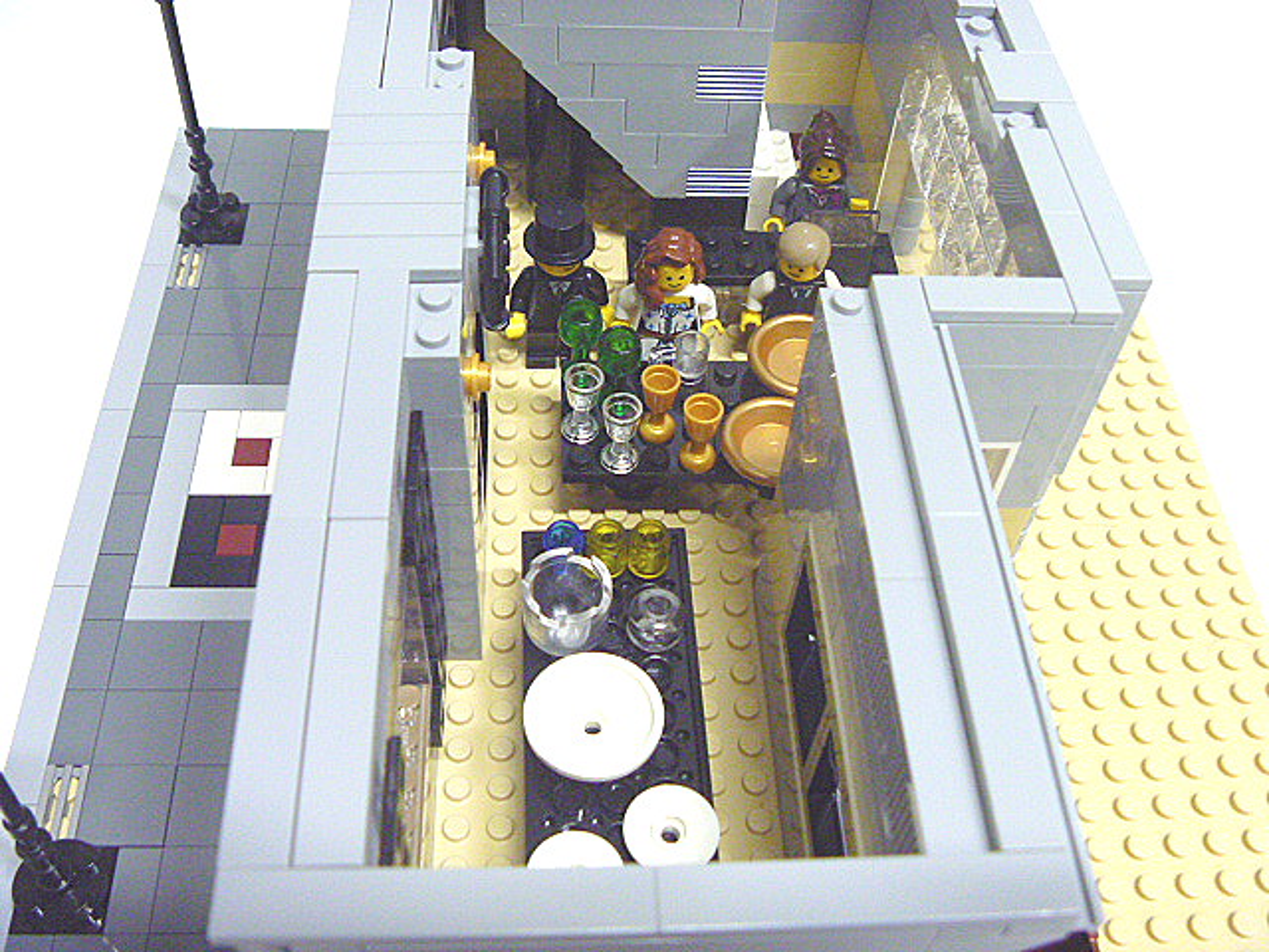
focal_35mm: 35
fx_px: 1283
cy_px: 476
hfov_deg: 52.6
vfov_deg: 40.7
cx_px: 634
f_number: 3.5
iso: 800
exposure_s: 1/20
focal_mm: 6.3
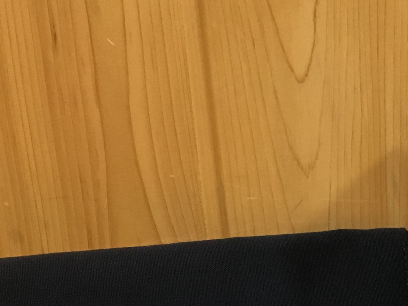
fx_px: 990
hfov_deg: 22.1
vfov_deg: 16.8
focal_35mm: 84
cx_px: 446
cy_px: 374
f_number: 2.2
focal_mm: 4.15
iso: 200
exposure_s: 1/24
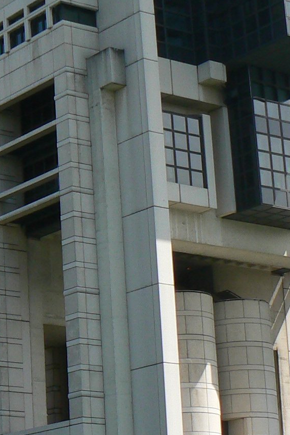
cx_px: -177
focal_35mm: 124
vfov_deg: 16.5
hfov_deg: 10.6
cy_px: 192
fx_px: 1498
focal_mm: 6
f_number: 5.6
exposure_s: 1/500
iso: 80
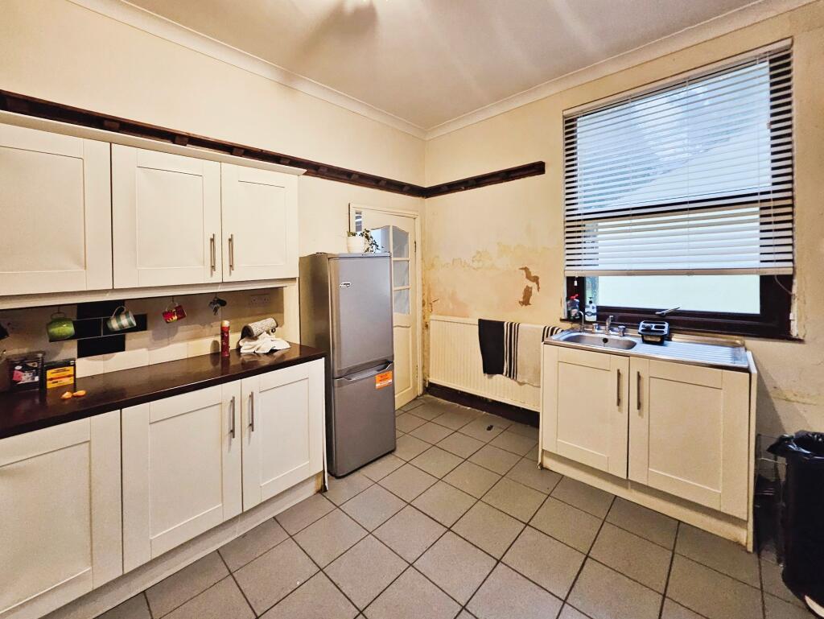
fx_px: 310
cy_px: 310
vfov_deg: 90.0
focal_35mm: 13
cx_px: 412
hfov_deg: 106.2
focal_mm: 1.7
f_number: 2.2
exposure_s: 1/33
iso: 400
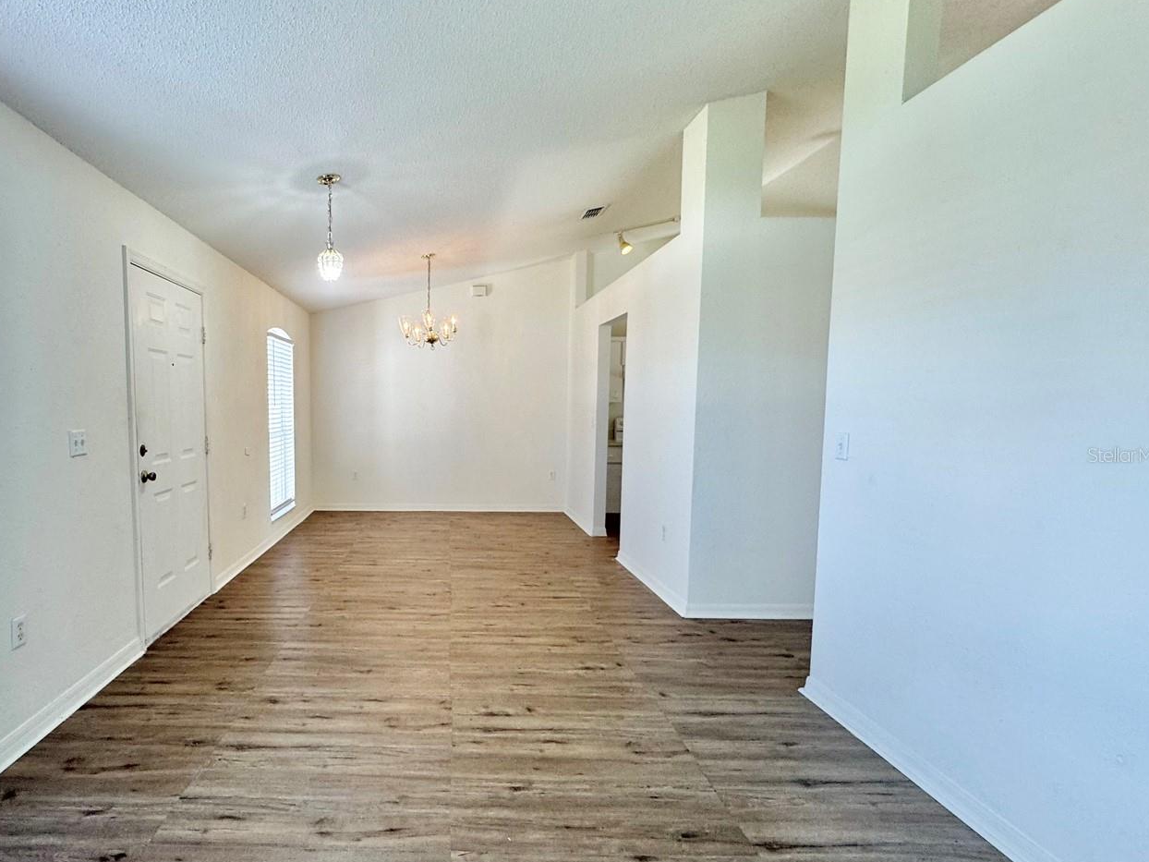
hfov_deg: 86.2
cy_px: 455
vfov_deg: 71.5
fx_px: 597
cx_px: 436
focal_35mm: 18
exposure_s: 1/120
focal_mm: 2.22
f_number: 2.2
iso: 160
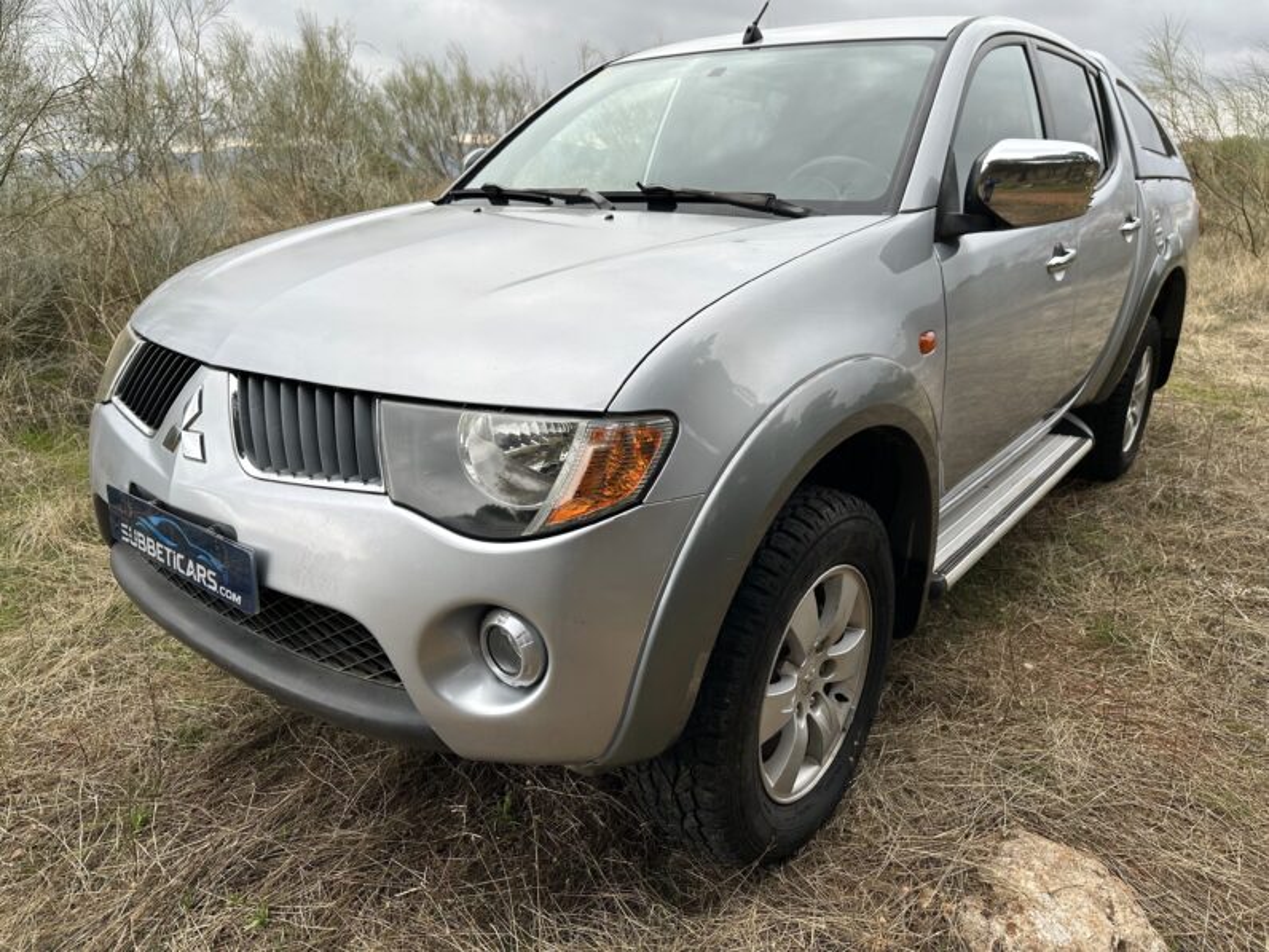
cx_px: 634
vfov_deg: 56.8
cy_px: 476
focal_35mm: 24
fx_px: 880
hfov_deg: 71.6
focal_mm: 6.86
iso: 80
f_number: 1.78
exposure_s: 1/521
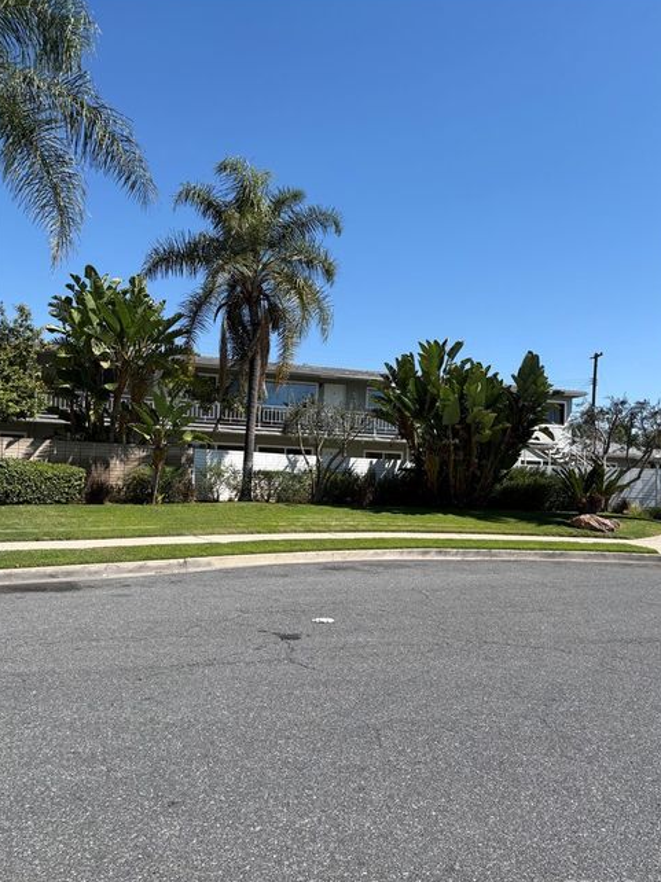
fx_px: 688
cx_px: 337
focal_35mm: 27
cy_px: 443
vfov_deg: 65.3
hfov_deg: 51.3
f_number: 1.6
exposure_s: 1/2985
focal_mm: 5.96
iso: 50
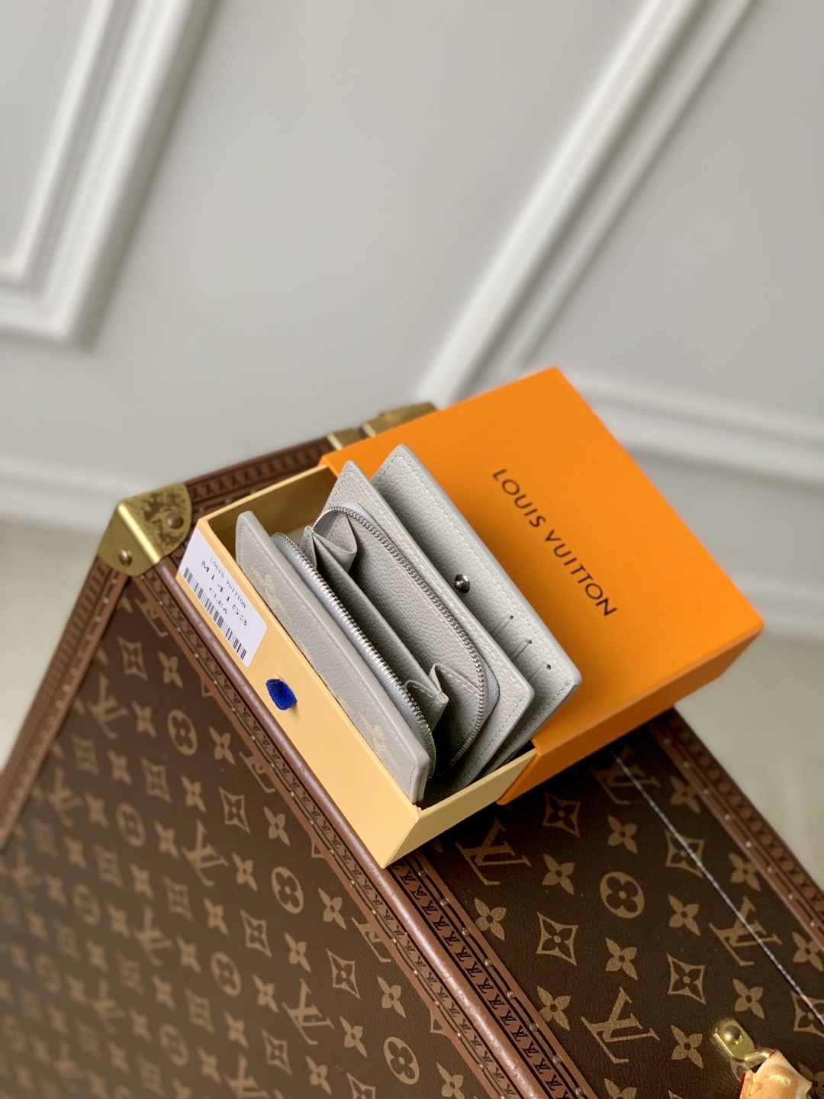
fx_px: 1650
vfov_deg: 36.8
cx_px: 412
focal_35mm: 52
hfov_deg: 28.0
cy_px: 550
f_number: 2.4
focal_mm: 6
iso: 125
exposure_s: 1/107
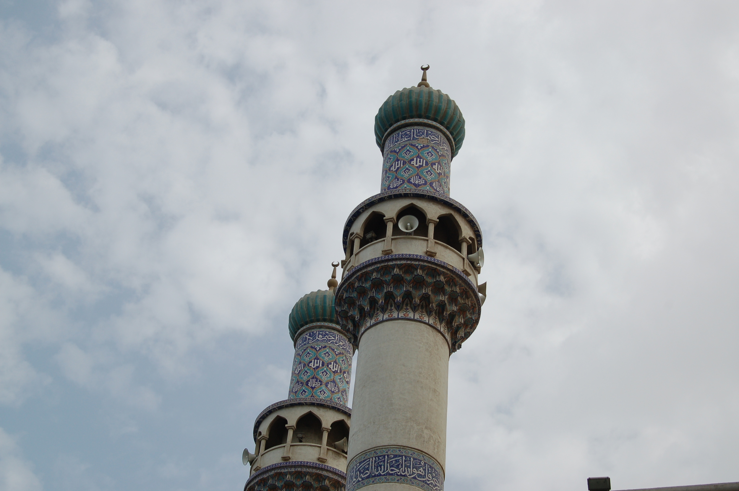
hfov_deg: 31.9
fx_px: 1292
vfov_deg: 21.5
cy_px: 246
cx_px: 370
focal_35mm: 63
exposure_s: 1/640
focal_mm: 42
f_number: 8
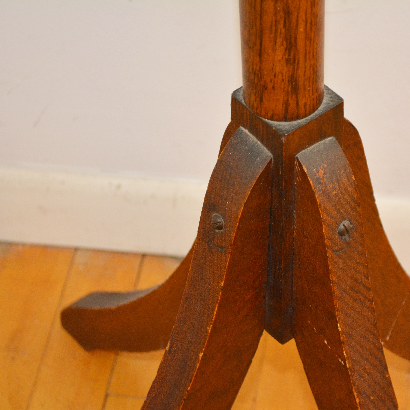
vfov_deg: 16.5
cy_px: 204
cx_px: 287
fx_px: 1416
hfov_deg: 16.4
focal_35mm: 106
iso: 900
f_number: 5.6
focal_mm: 55
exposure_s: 1/60
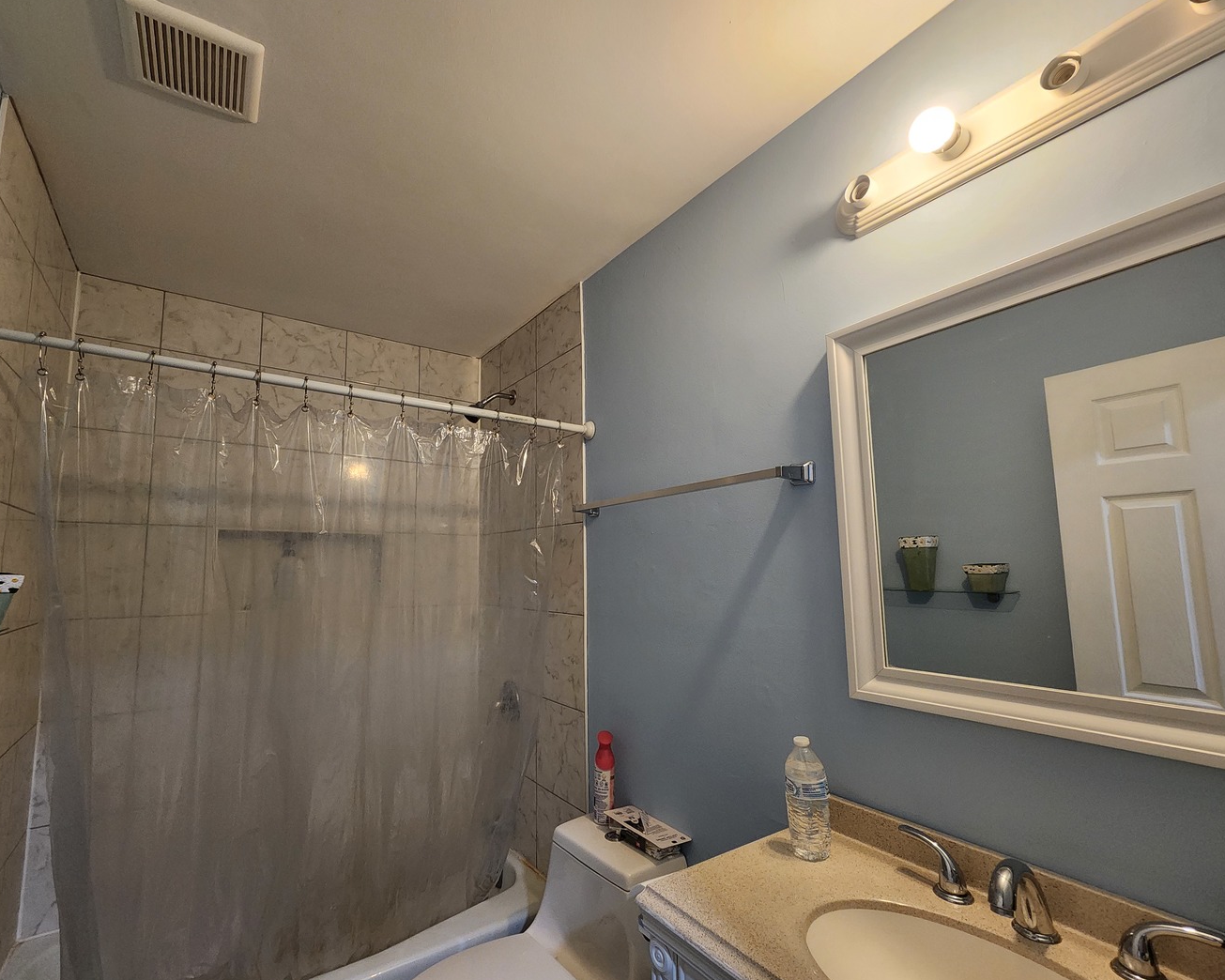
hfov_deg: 100.5
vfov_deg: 88.0
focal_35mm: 14
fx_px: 508
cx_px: 560
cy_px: 494
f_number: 2.2
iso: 400
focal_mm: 2.2
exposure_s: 1/60
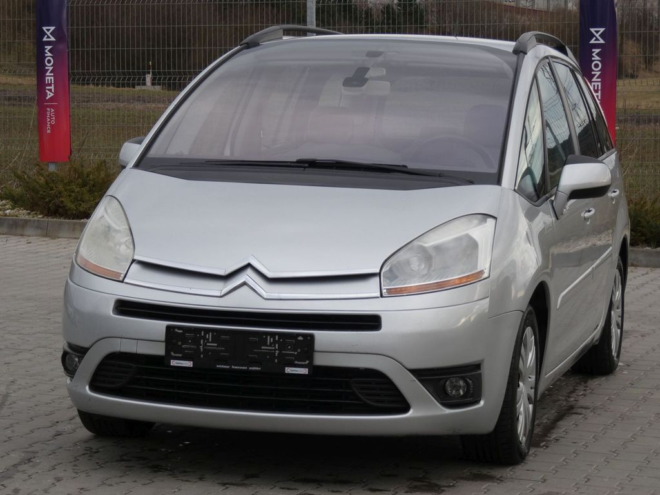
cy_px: 248
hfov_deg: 17.6
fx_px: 2135
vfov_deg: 13.2
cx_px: 330
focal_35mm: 112
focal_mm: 20.1
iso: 80
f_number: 5
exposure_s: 1/100
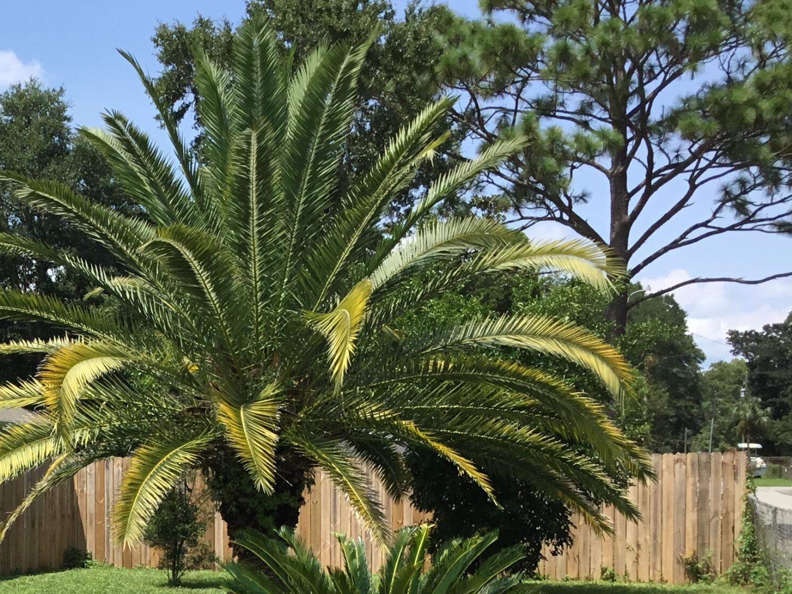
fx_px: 1441
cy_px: 561
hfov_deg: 29.3
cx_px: 55
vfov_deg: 22.6
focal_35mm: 63
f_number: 2.4
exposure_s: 1/1148
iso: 25
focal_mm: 3.3
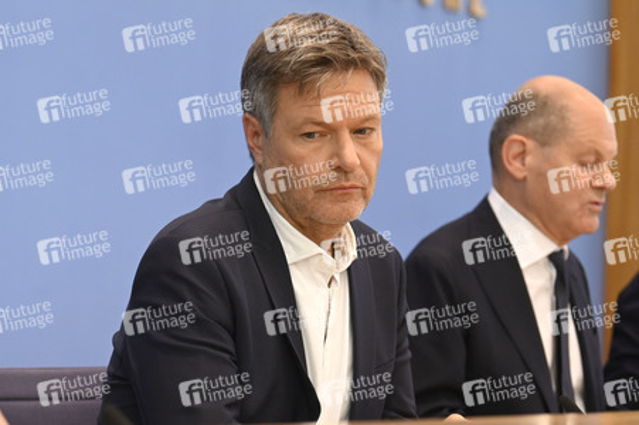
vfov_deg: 18.2
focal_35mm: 75
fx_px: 1330
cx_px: 320
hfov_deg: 27.0
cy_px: 212
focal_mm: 75
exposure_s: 1/640
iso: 1000
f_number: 2.8
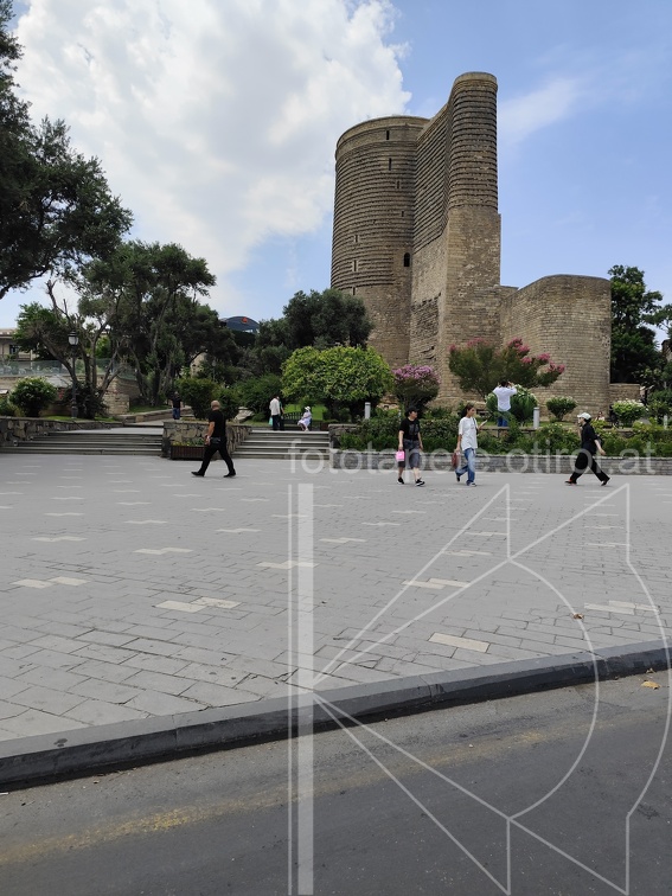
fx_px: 595
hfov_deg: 58.9
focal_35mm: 23
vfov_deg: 73.9
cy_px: 448
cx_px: 336
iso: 50
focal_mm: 6.19
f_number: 1.65
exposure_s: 1/1464
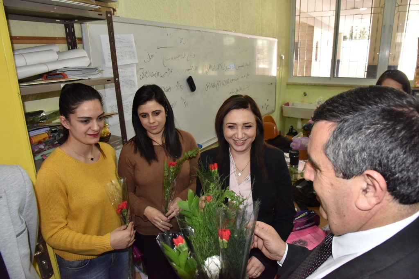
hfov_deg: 73.7
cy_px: 140
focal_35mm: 24
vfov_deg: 53.1
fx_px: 279
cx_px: 210
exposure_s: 1/250
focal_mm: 24
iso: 2500
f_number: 8
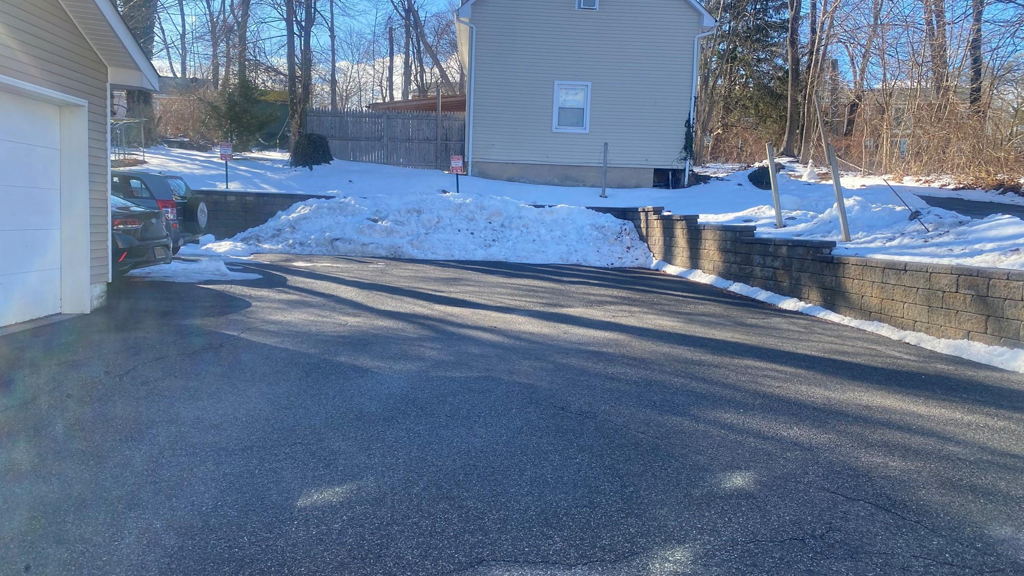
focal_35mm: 29
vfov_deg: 40.2
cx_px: 508
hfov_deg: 66.1
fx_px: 787
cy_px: 307
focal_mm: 4.25
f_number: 1.8
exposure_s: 1/738
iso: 32
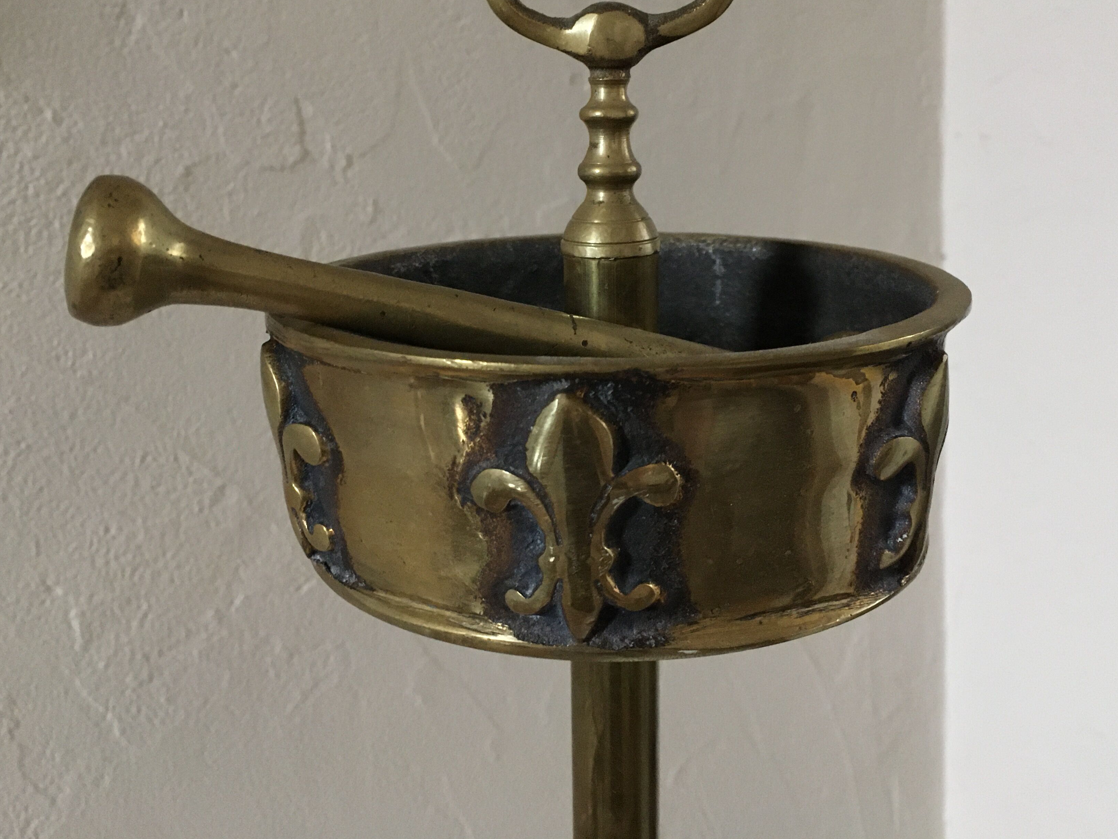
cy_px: 321
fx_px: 1163
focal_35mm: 36
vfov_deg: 39.4
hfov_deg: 51.4
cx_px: 564
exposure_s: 1/17
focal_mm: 4.15
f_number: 2.2
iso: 200
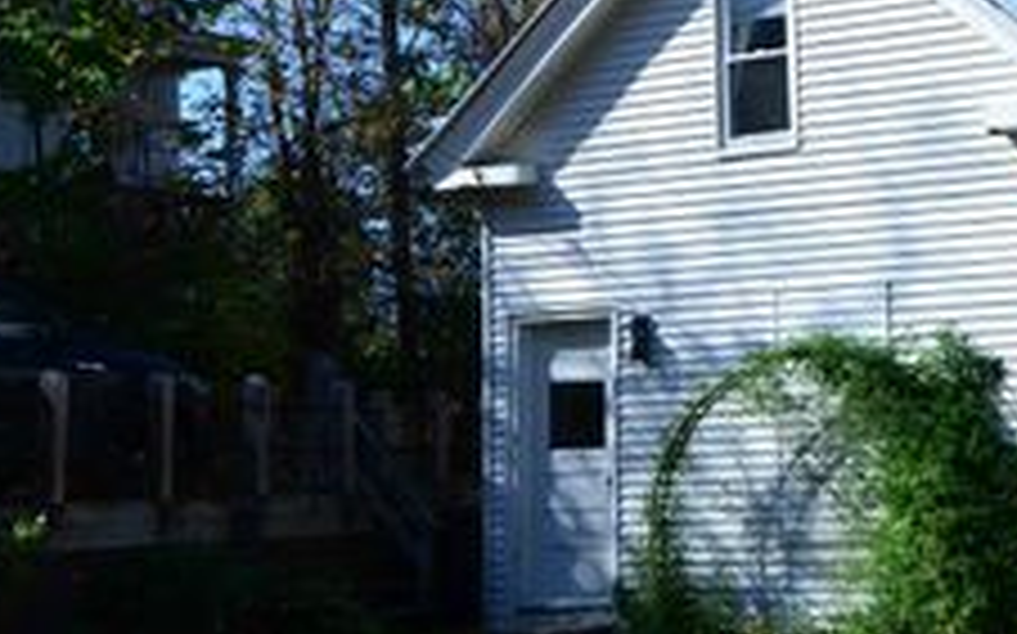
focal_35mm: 79
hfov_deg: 25.1
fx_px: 2189
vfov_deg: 16.5
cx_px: 981
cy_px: 308
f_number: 10
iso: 200
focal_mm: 35
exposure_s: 1/400
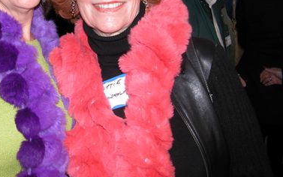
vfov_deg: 21.6
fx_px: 455
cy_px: 22
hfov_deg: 33.7
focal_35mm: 59
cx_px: 65
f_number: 2.8
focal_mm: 8.9
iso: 100
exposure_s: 1/60
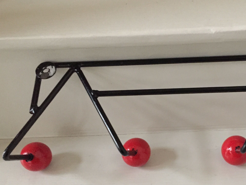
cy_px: 126
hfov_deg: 39.5
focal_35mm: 47
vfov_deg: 30.6
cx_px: 179
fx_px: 334
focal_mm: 4.15
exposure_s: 1/17
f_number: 2.2
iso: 640
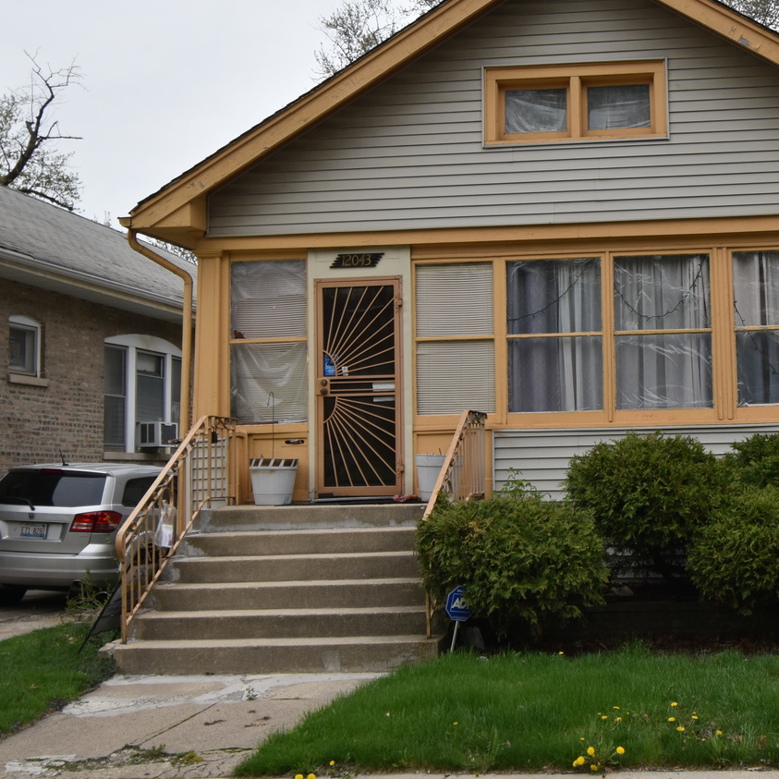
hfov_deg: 33.5
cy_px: 373
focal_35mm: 49
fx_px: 1248
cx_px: 647
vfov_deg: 34.7
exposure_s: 1/250
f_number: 6.3
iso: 200
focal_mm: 20
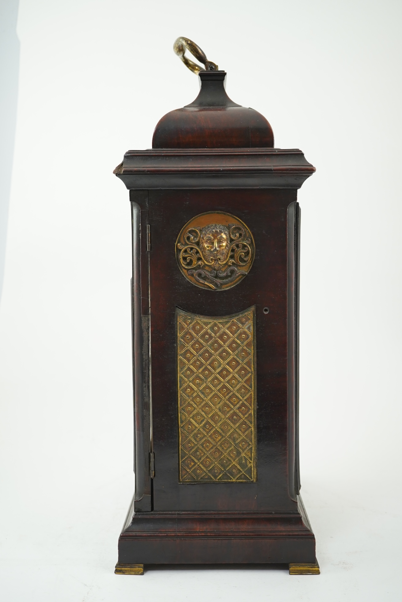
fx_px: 754
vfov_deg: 43.6
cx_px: 201
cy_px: 301
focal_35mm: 45
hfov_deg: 29.9
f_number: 5
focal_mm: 30
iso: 800
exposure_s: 1/100
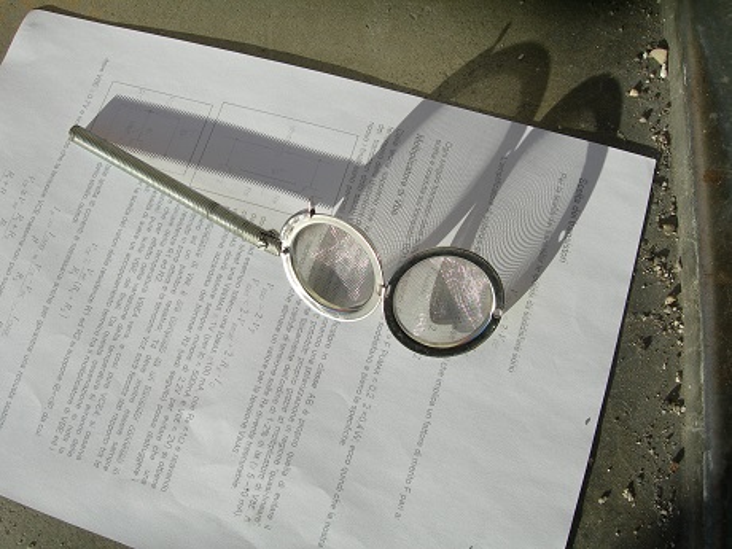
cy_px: 274
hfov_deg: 49.0
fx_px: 804
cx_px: 366
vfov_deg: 37.7
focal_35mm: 38
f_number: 4.8
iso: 50
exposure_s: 1/445
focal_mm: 7.8
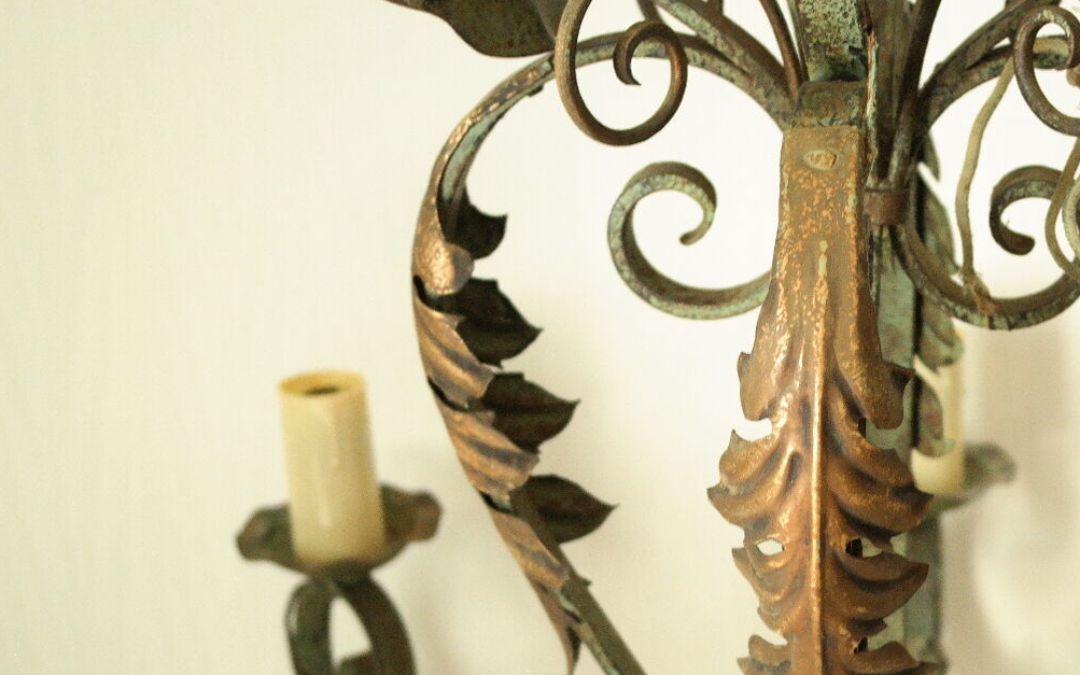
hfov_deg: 23.7
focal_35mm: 86
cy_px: 539
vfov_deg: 15.1
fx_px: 2531
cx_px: 858
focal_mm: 32
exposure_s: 1/40
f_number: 5.6
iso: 800
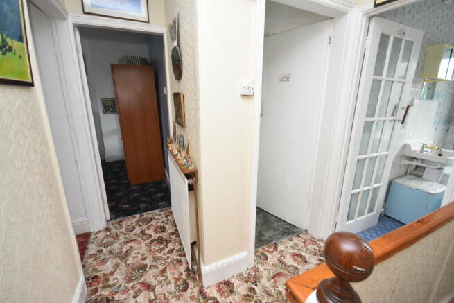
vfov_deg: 77.4
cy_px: 152
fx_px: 189
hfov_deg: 100.4
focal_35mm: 15
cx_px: 227
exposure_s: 1/125
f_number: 4
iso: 800
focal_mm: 10
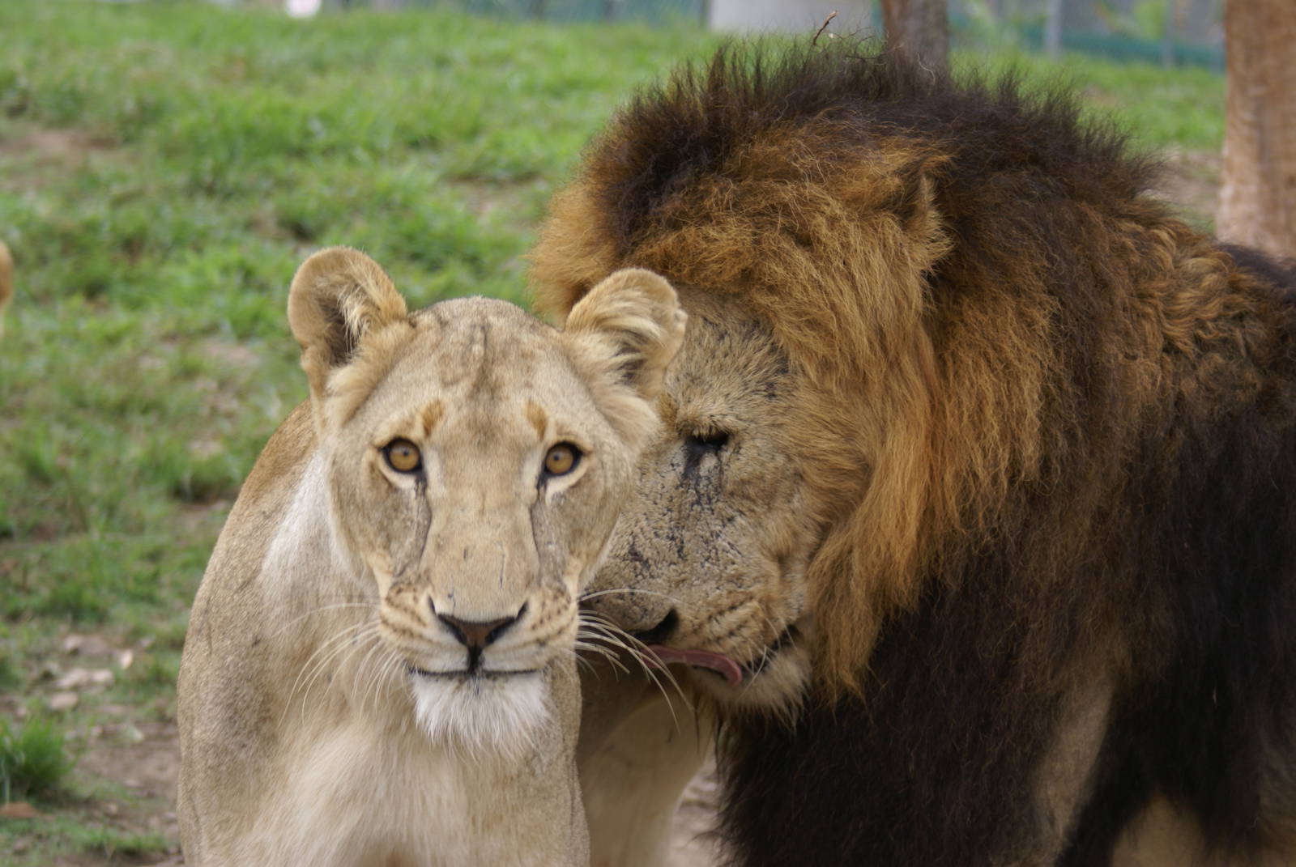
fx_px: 5406
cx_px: 648
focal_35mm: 150
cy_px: 434
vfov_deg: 9.2
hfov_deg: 13.7
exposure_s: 1/160
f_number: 5.6
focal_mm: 100
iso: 100
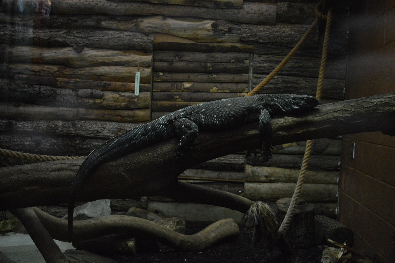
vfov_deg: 33.0
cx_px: 198
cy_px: 132
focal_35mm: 40
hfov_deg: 48.0
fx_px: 444
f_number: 4
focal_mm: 27
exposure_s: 1/125
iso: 3200
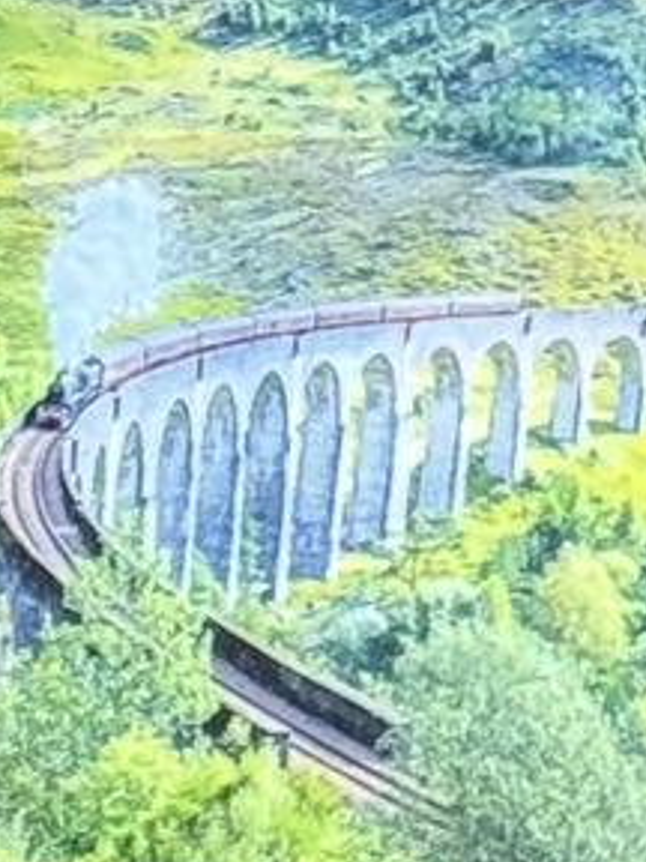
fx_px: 8833
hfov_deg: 4.2
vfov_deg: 5.5
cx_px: -302
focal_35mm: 355
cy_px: 1456
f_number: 1.78
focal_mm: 6.76
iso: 250
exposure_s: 1/58
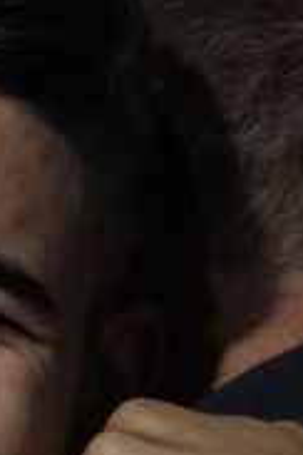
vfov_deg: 1.1
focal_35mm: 1922
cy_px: 333
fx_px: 24263
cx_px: 75
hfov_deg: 0.7
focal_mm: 195
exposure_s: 1/500
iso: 1250
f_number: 2.8
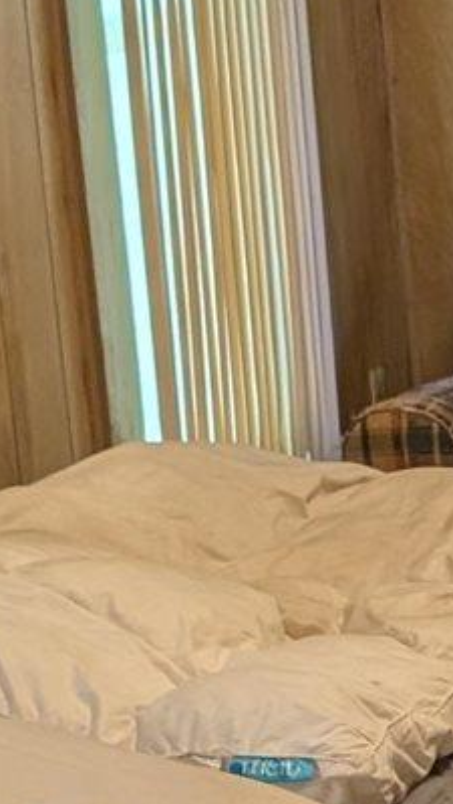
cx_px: 1017
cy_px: 627
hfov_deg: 7.6
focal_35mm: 151
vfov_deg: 14.2
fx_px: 3218
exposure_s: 1/40
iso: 102
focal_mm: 6.9
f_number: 1.68
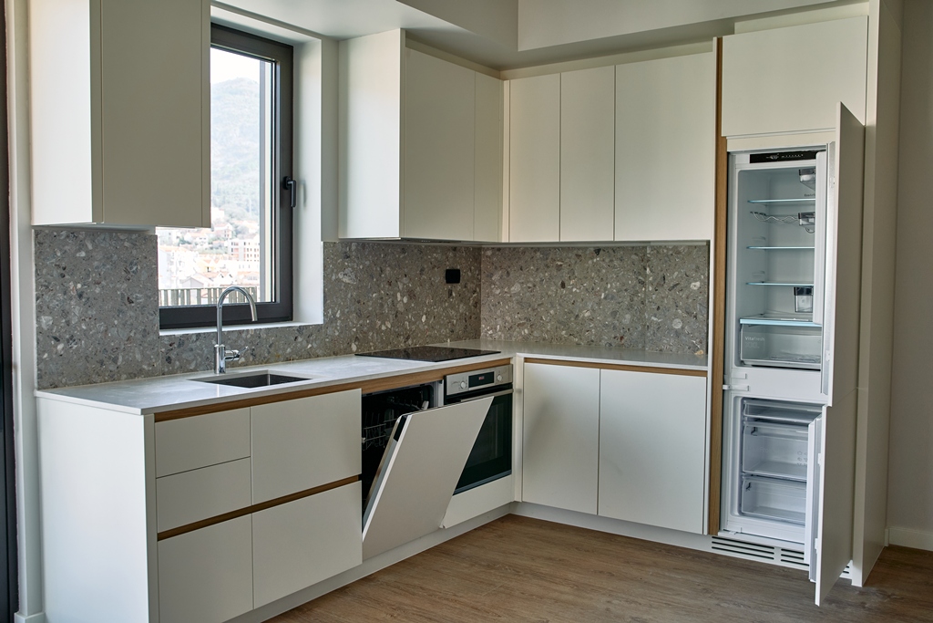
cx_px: 466
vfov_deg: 41.1
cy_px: 312
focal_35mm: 32
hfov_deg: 58.7
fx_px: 829
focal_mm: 32
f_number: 4
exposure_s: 1/125
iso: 250
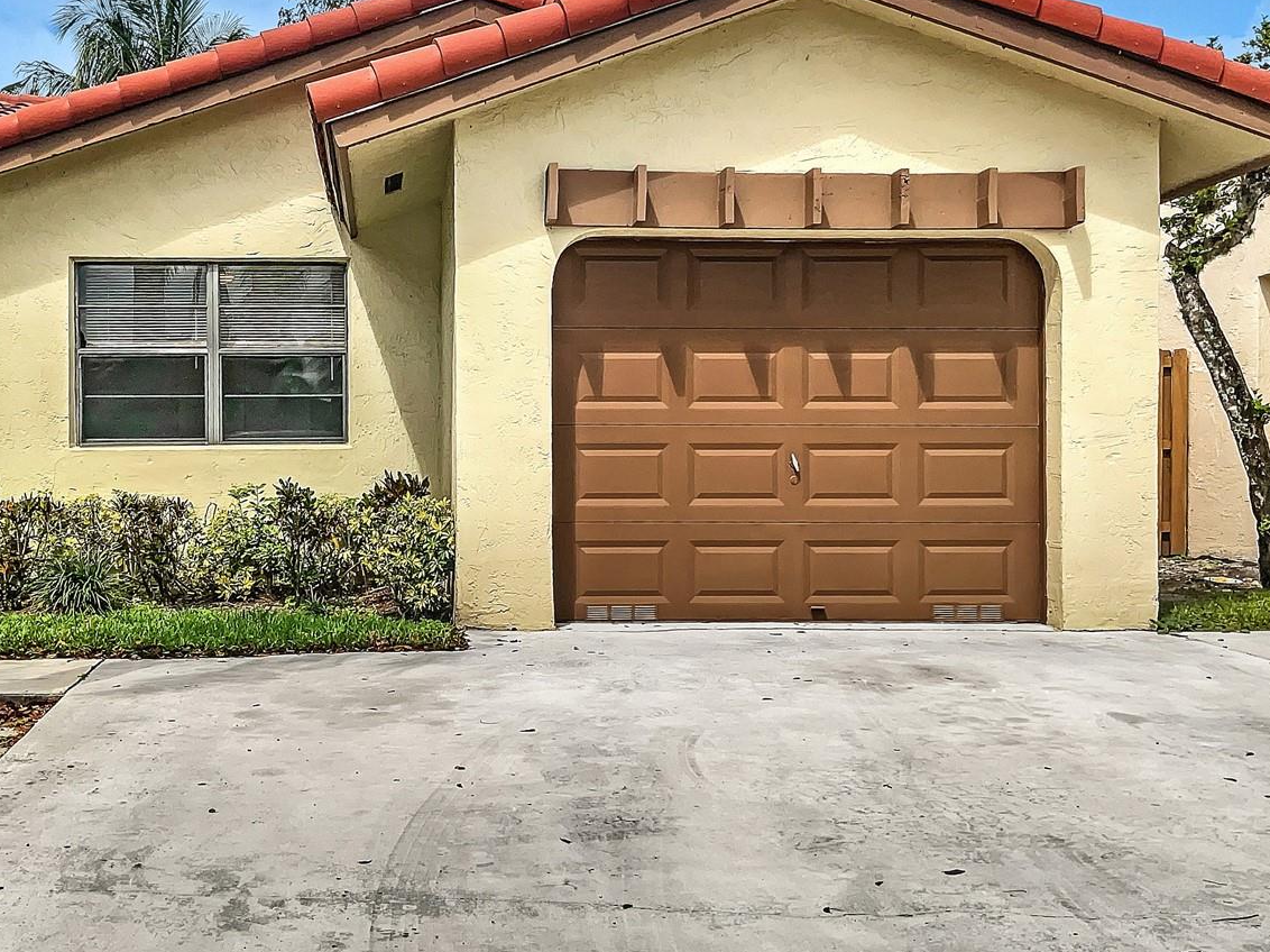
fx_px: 1504
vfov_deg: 34.9
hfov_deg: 45.4
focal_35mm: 41
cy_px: 340
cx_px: 479
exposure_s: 1/929
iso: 16
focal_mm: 3
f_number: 1.8
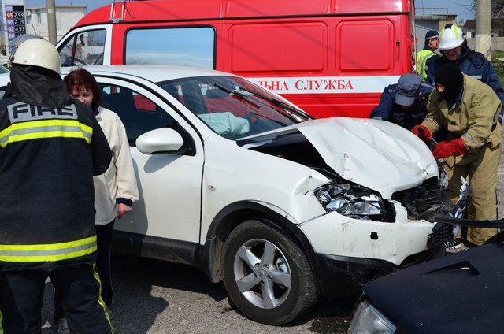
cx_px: 252
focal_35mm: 52
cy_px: 167
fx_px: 734
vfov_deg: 25.6
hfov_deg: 37.9
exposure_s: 1/400
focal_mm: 35
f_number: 10
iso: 100
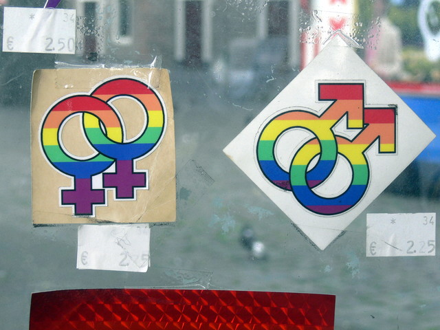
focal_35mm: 109
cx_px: 220
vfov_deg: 13.6
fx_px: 1385
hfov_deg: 18.0
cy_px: 165
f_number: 5
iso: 100
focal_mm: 18.1
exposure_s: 1/125
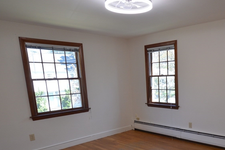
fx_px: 187
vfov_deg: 42.3
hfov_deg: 58.0
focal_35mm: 30
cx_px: 176
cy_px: 113
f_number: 5
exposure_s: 1/100
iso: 400
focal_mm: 11
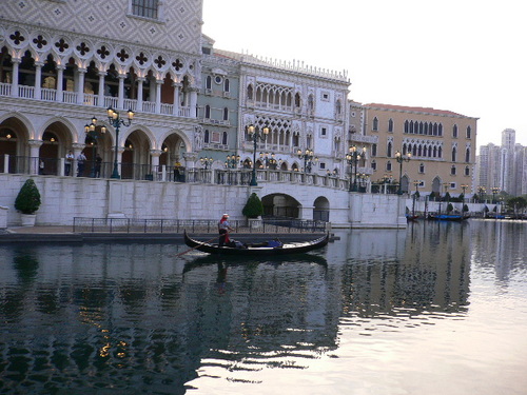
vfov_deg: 40.7
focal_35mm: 35
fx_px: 533
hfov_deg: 52.6
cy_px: 198
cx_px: 264
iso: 100
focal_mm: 5.8
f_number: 2.8
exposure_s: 1/100
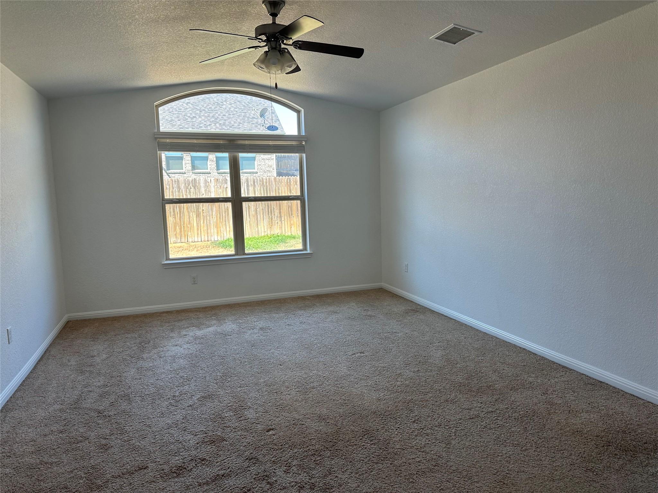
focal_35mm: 24
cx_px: 329
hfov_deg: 71.6
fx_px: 456
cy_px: 246
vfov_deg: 56.8
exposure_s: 1/162
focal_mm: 6.86
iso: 80
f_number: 1.78
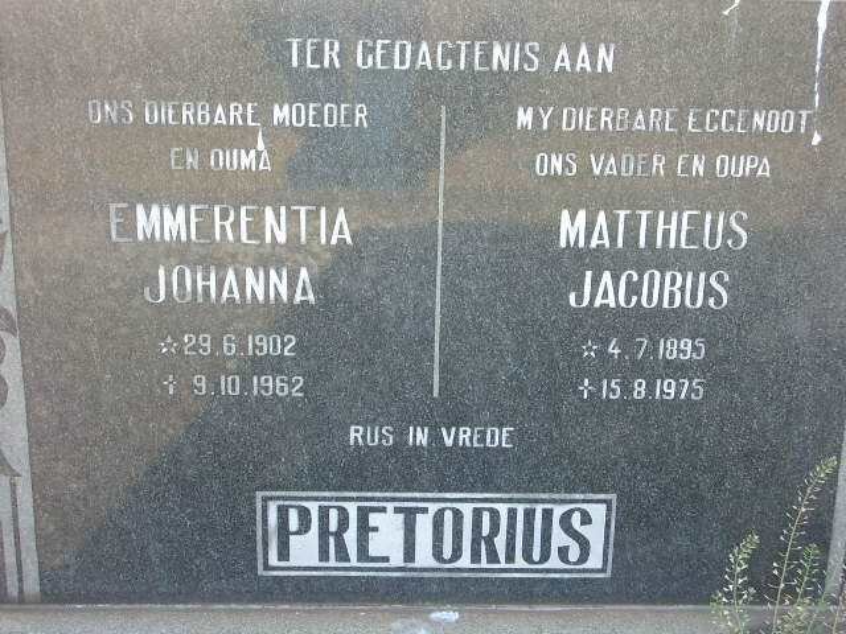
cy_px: 317
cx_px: 423
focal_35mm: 74
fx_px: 1809
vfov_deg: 19.9
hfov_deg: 26.3
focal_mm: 12.2
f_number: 3.9
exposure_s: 1/50
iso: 100
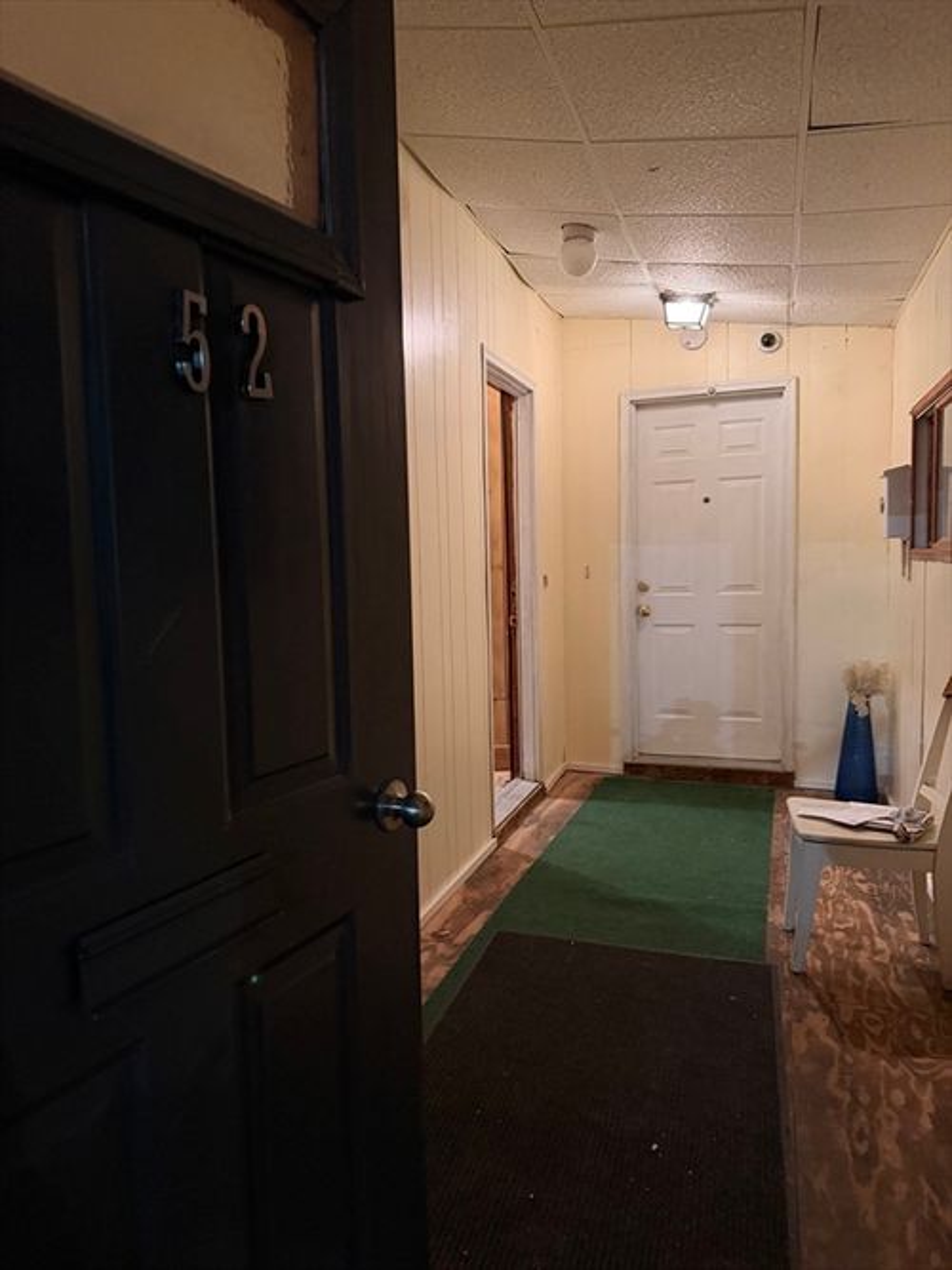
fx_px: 880
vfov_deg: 71.6
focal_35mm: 24
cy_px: 635
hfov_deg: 56.8
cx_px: 476
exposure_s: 1/30
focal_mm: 6.76
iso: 800
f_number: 1.78
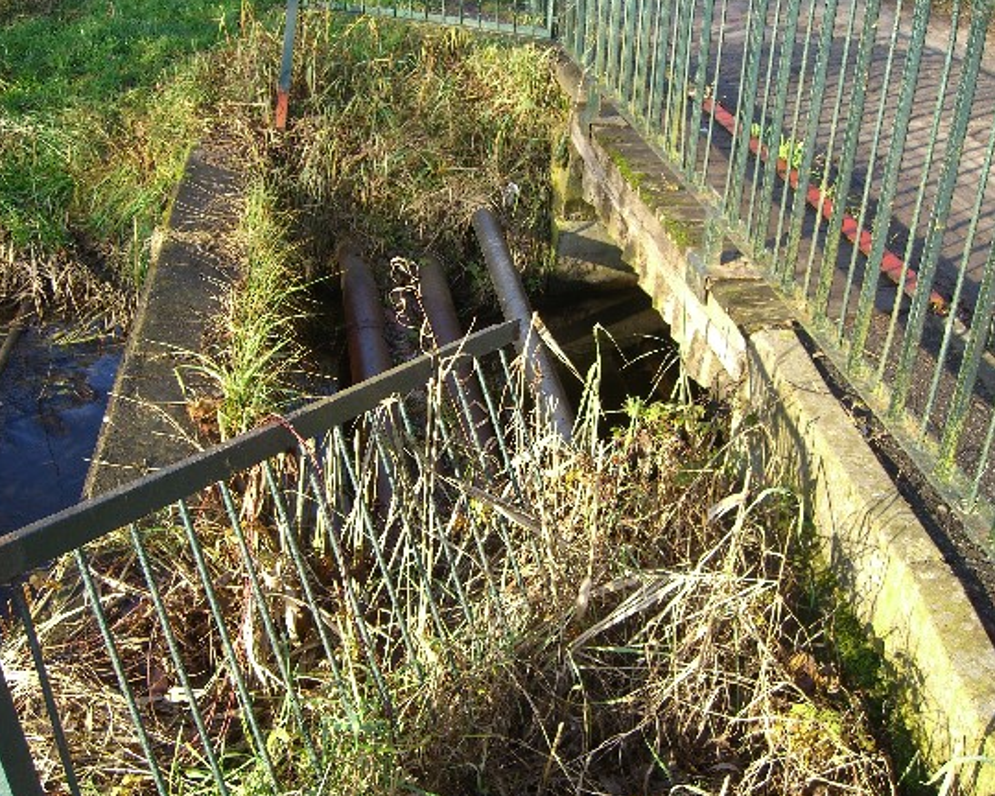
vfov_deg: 37.3
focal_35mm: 40
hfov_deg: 45.8
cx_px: 462
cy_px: 399
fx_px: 1178
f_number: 2.8
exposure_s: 1/160
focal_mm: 7.9
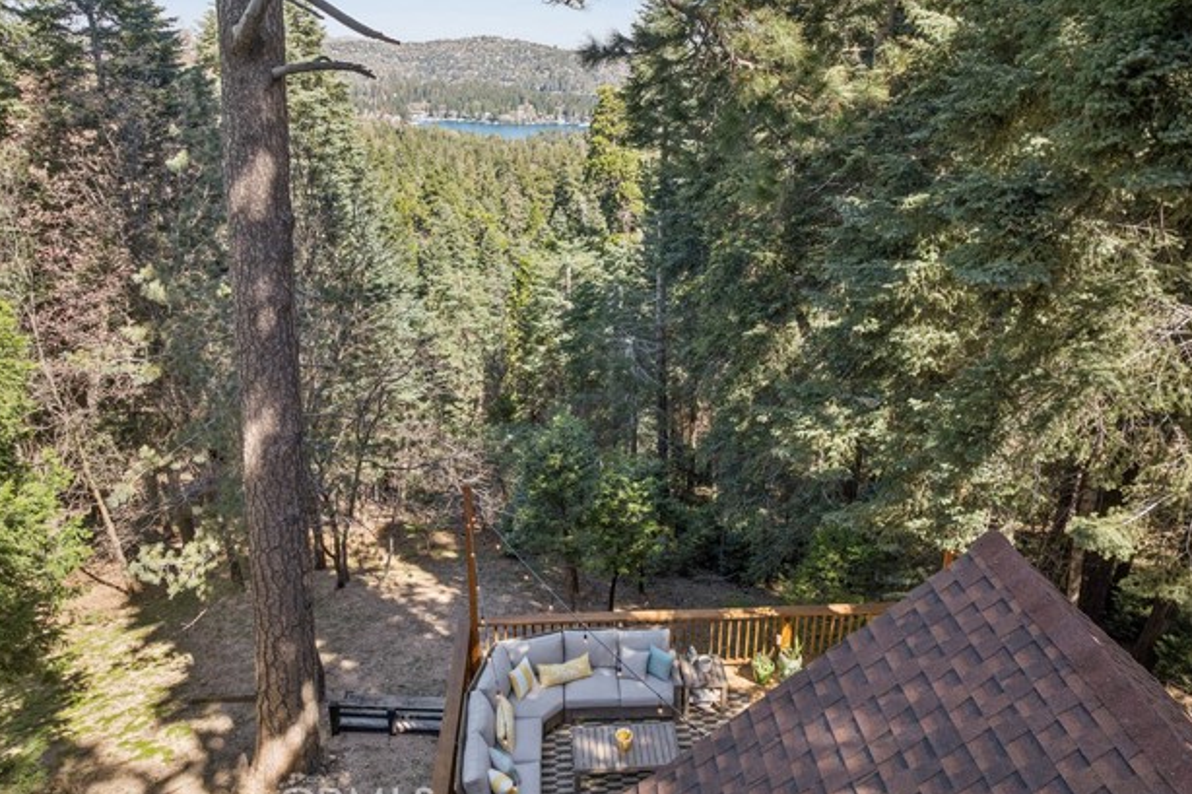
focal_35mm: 26
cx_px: 594
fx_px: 861
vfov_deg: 49.5
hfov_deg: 69.4
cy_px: 368
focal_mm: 12.3
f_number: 2.8
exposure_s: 1/20
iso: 100
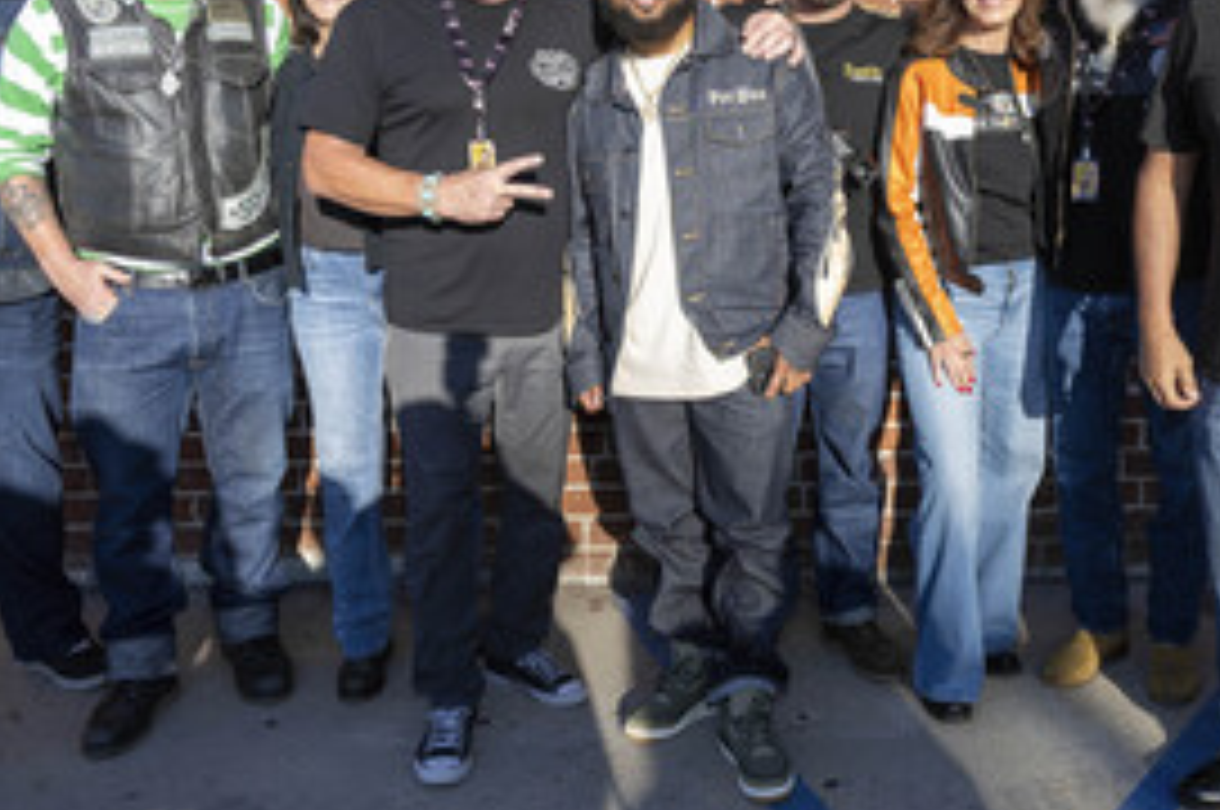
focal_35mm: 40
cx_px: 862
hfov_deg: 47.3
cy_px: 297
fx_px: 1354
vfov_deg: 33.1
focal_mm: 24
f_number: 5.6
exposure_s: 1/200
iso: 100
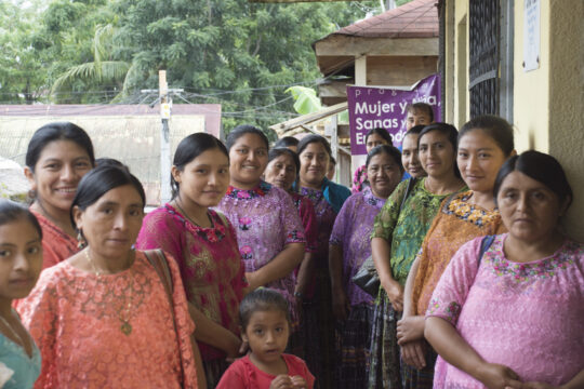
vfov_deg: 17.5
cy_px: 194
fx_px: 1265
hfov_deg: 26.0
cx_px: 292
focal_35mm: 78
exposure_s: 1/640
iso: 200
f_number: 5
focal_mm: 52
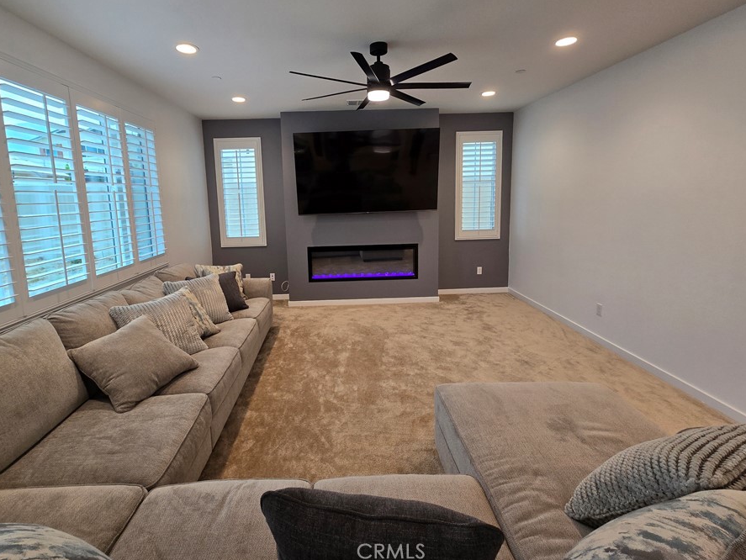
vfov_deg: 81.3
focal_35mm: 15
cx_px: 345
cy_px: 240
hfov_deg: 98.0
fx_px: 323
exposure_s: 1/60
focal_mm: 2.2
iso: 64
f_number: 2.2
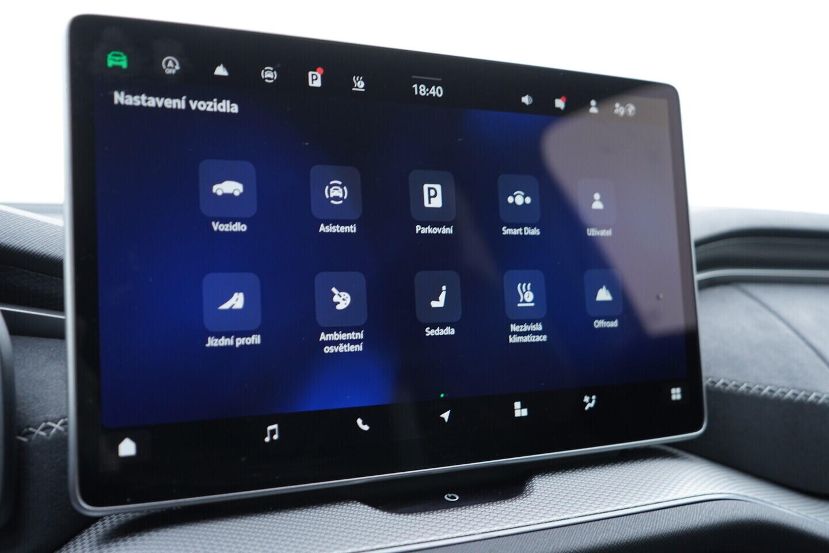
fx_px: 829
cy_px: 276
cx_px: 414
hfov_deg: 53.1
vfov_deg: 36.9
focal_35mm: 36
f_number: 2.8
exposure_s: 1/40
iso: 400
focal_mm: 24
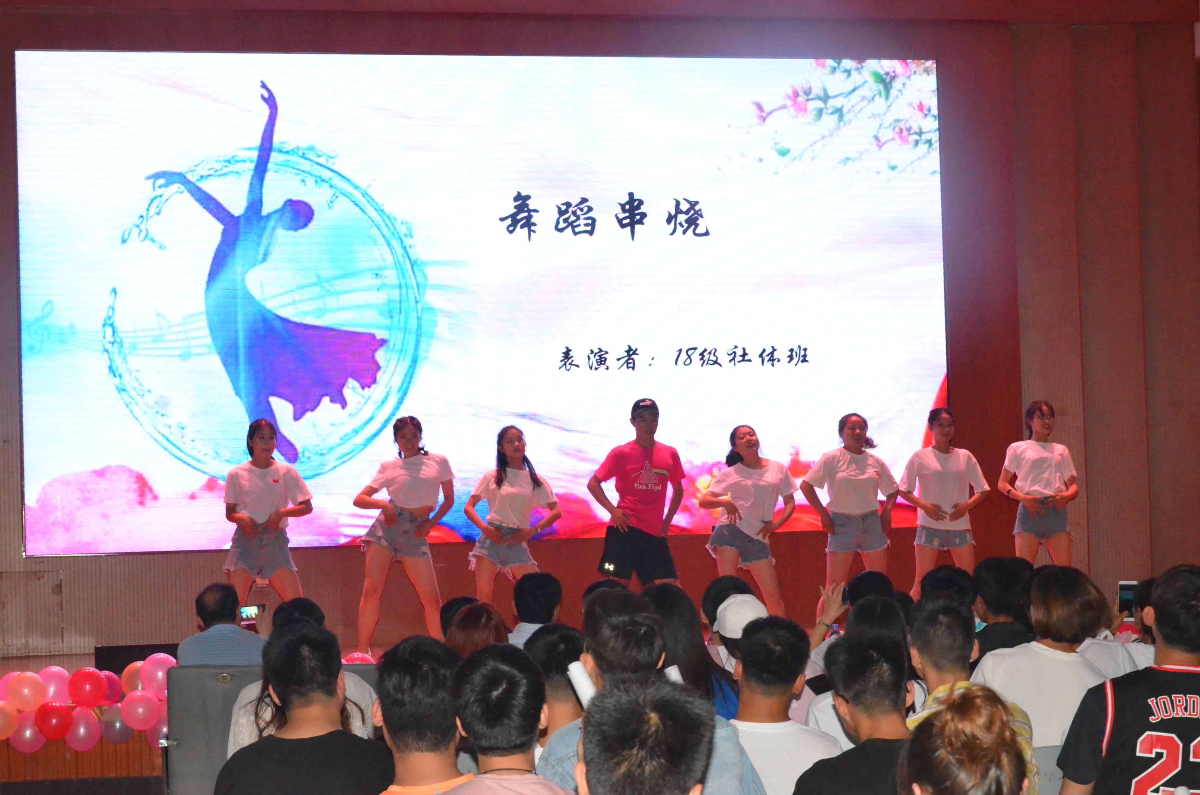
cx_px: 600
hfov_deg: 28.1
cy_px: 398
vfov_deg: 18.8
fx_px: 2395
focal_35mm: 72
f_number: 8
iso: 6400
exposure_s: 1/60
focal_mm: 48
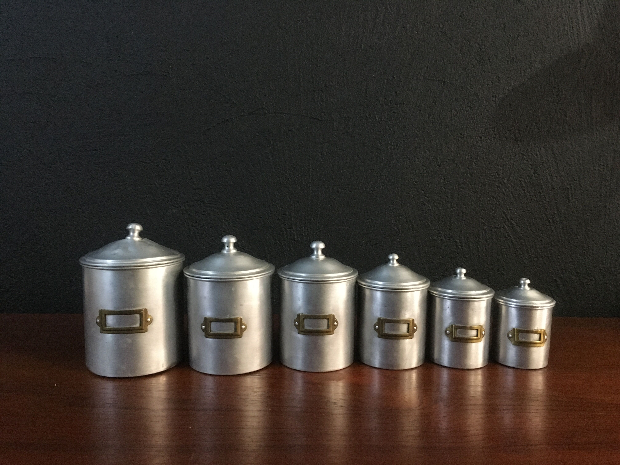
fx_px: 519
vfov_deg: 48.2
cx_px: 310
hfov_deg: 61.7
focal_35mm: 29
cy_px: 232
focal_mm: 4.15
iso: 320
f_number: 2.2
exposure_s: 1/17
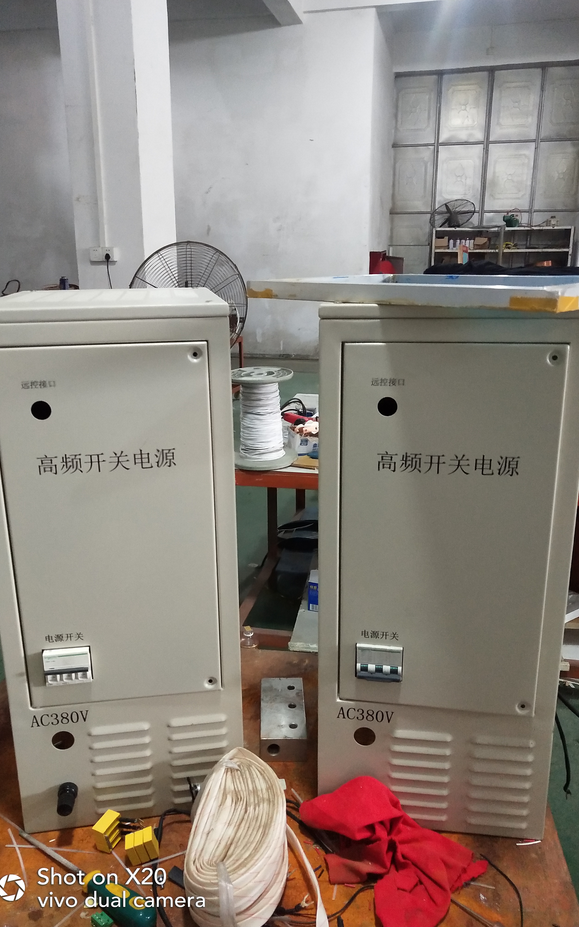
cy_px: 462
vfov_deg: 59.7
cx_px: 285
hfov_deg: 39.4
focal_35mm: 32
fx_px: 808
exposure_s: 1/33.3
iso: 427
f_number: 1.8
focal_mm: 3.95
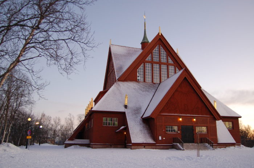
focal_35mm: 28
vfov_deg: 45.6
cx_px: 127
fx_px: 201
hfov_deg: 64.6
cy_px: 84
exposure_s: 1/40
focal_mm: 19
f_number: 3.5
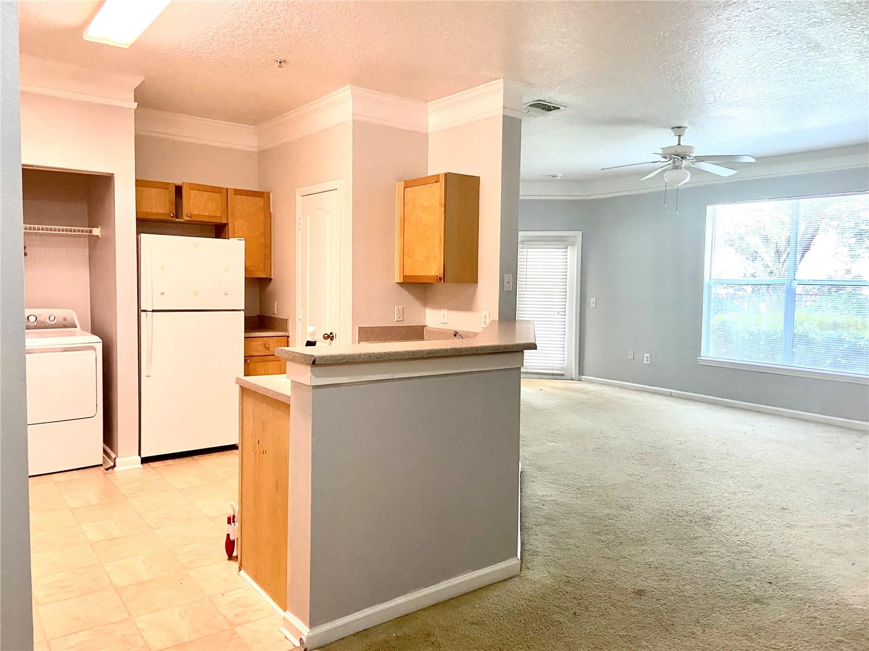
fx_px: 653
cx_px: 434
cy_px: 326
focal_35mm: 26
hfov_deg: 67.3
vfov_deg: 53.1
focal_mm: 4.25
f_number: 1.8
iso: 250
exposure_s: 1/60
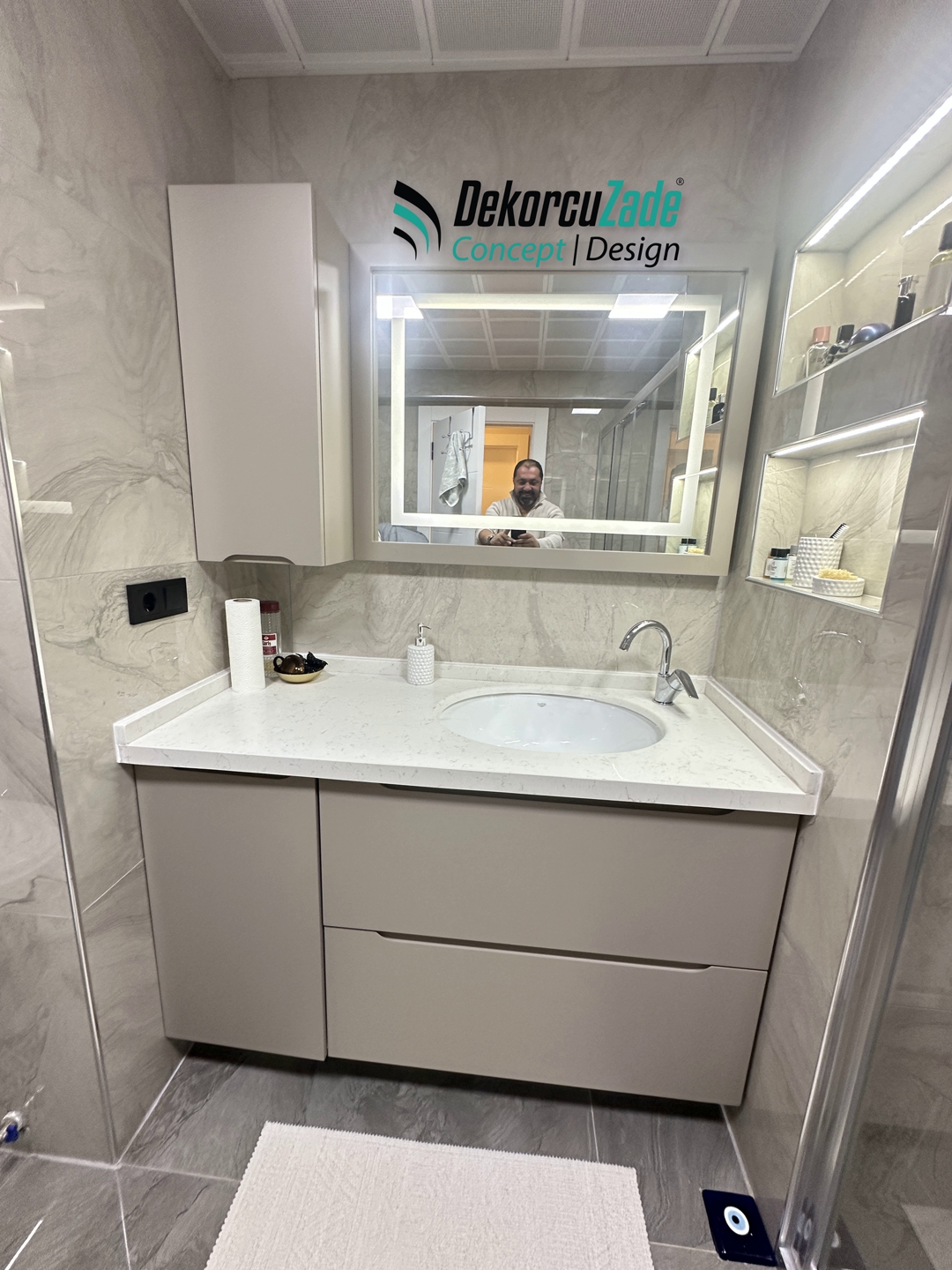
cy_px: 635
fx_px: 513
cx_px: 476
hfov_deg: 85.7
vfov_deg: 102.1
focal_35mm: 14
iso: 200
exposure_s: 1/50
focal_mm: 2.22
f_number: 2.2
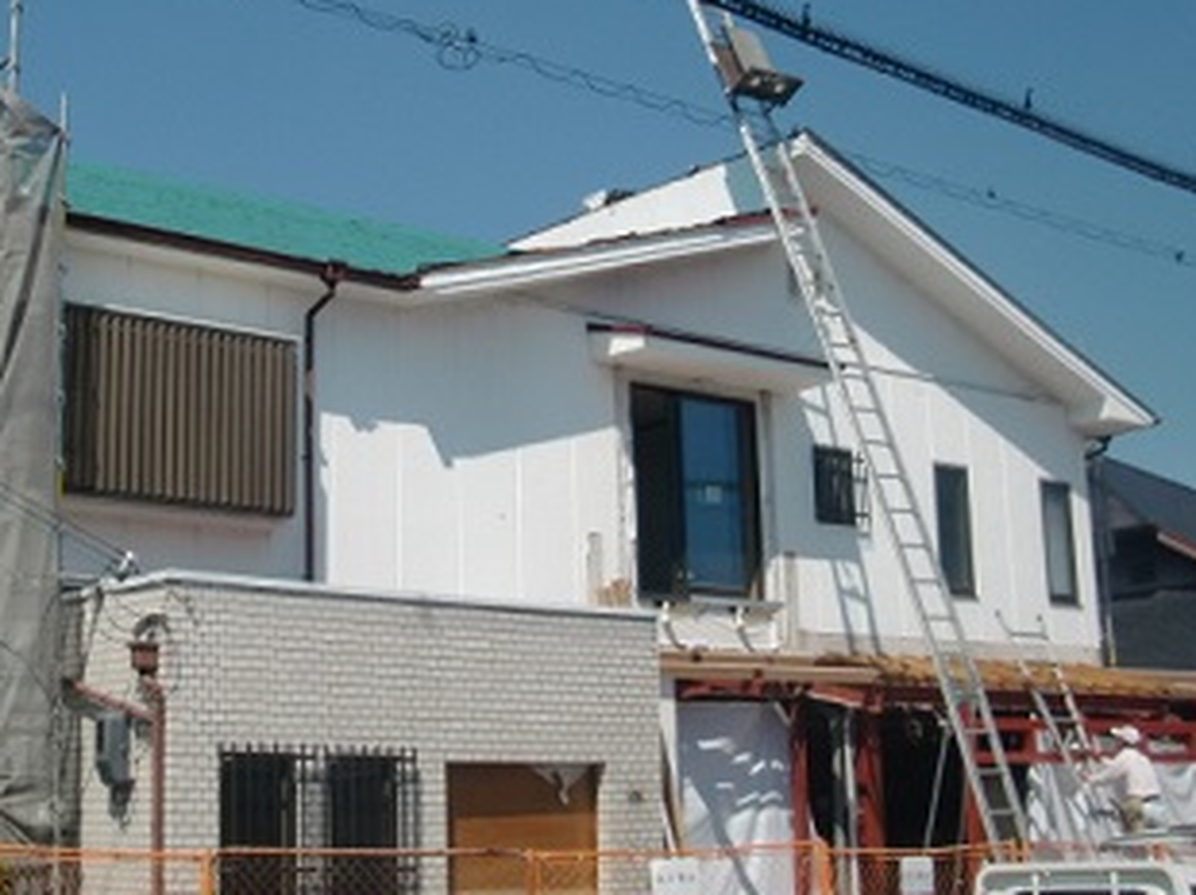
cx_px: 382
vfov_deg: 26.4
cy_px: 316
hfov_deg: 34.6
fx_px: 1899
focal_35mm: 55
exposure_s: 1/250
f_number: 8.9
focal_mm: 6.66
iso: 64
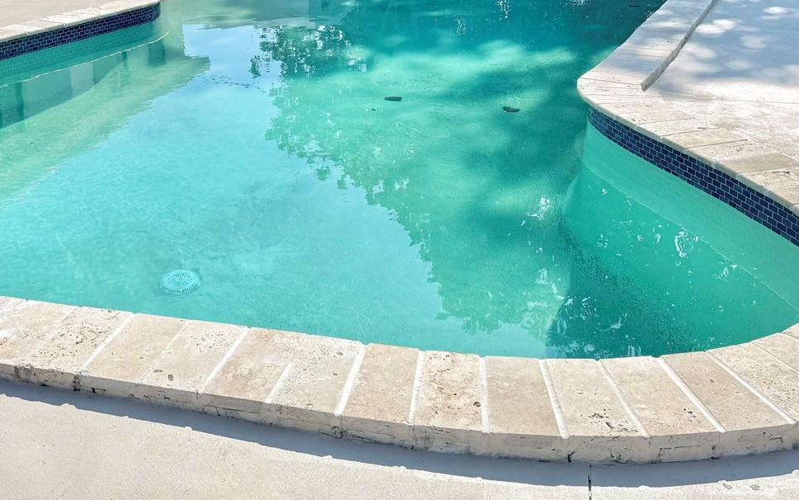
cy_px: 56
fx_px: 915
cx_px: 331
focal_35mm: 42
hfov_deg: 47.0
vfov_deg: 29.4
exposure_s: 1/7092
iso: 80
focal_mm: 6.86
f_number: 1.78
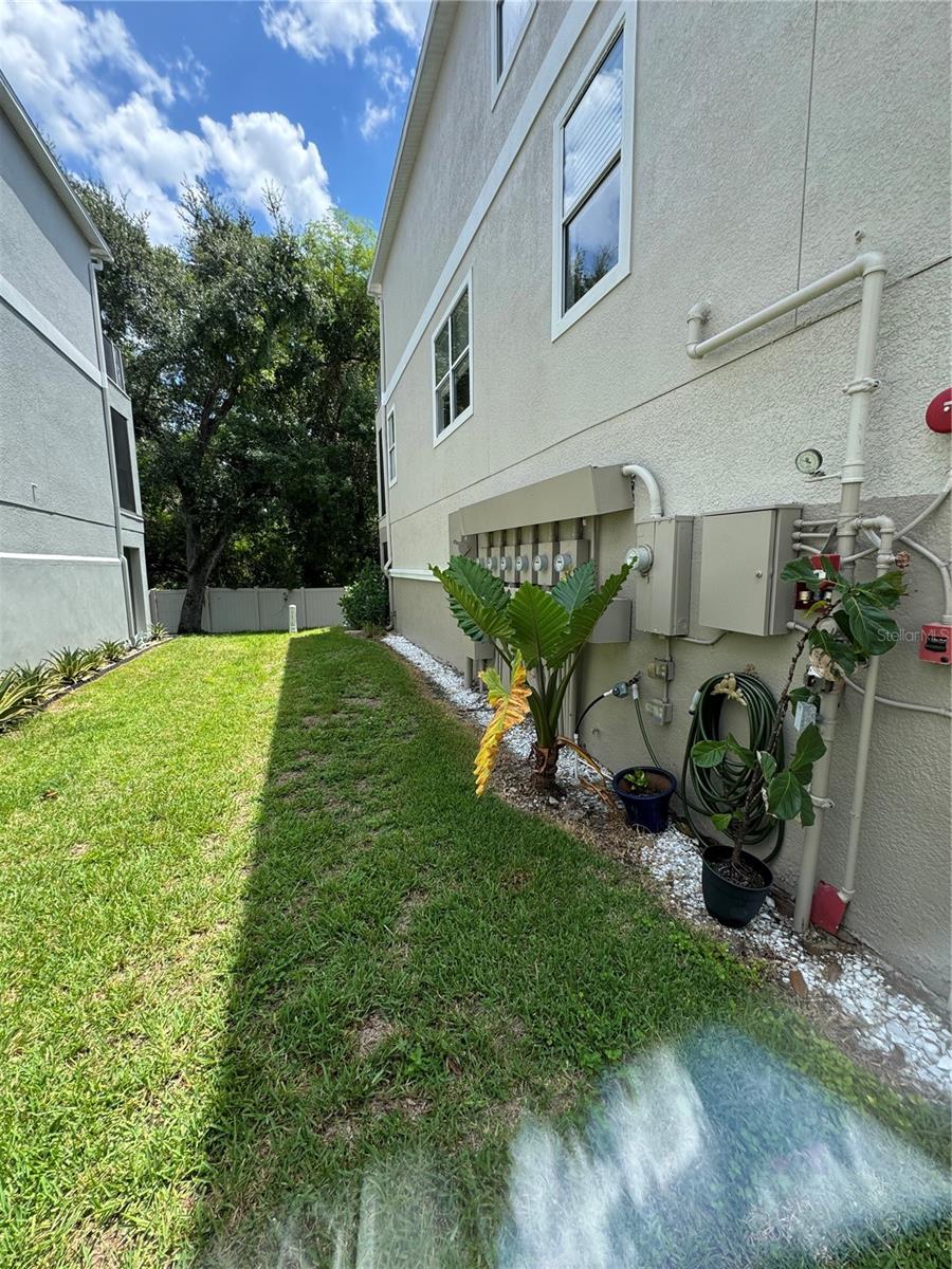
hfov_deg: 85.7
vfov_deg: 102.1
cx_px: 476
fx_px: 513
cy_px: 634
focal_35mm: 14
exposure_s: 1/443
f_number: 2.2
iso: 40
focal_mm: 2.22
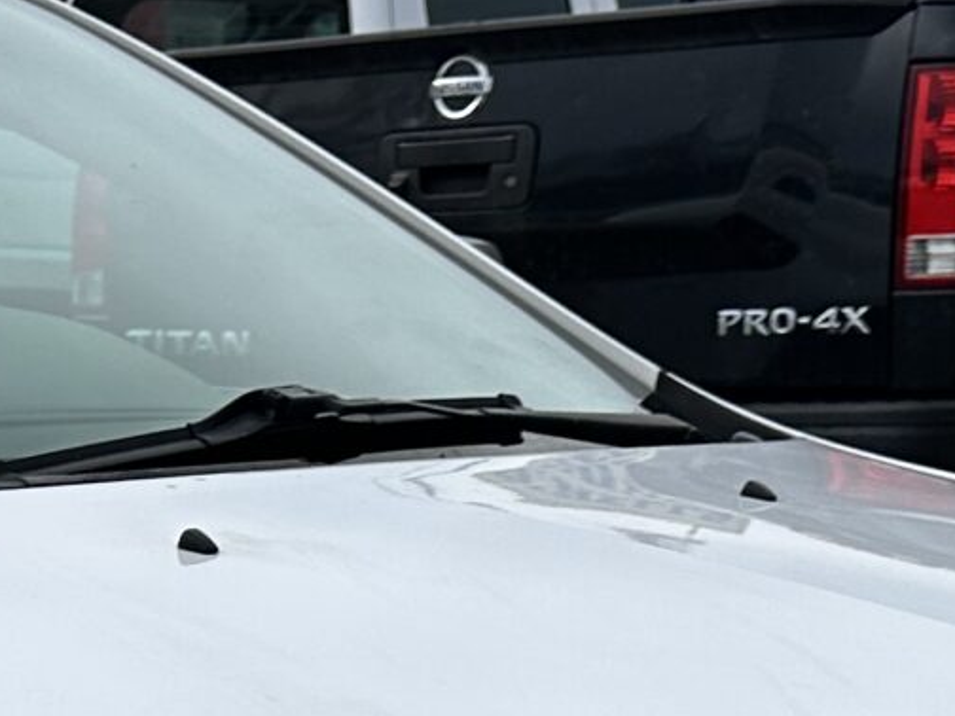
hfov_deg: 15.8
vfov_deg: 11.4
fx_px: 3366
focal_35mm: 122
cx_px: -23
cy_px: 1235
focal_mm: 6.86
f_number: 1.78
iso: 80
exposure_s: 1/3861
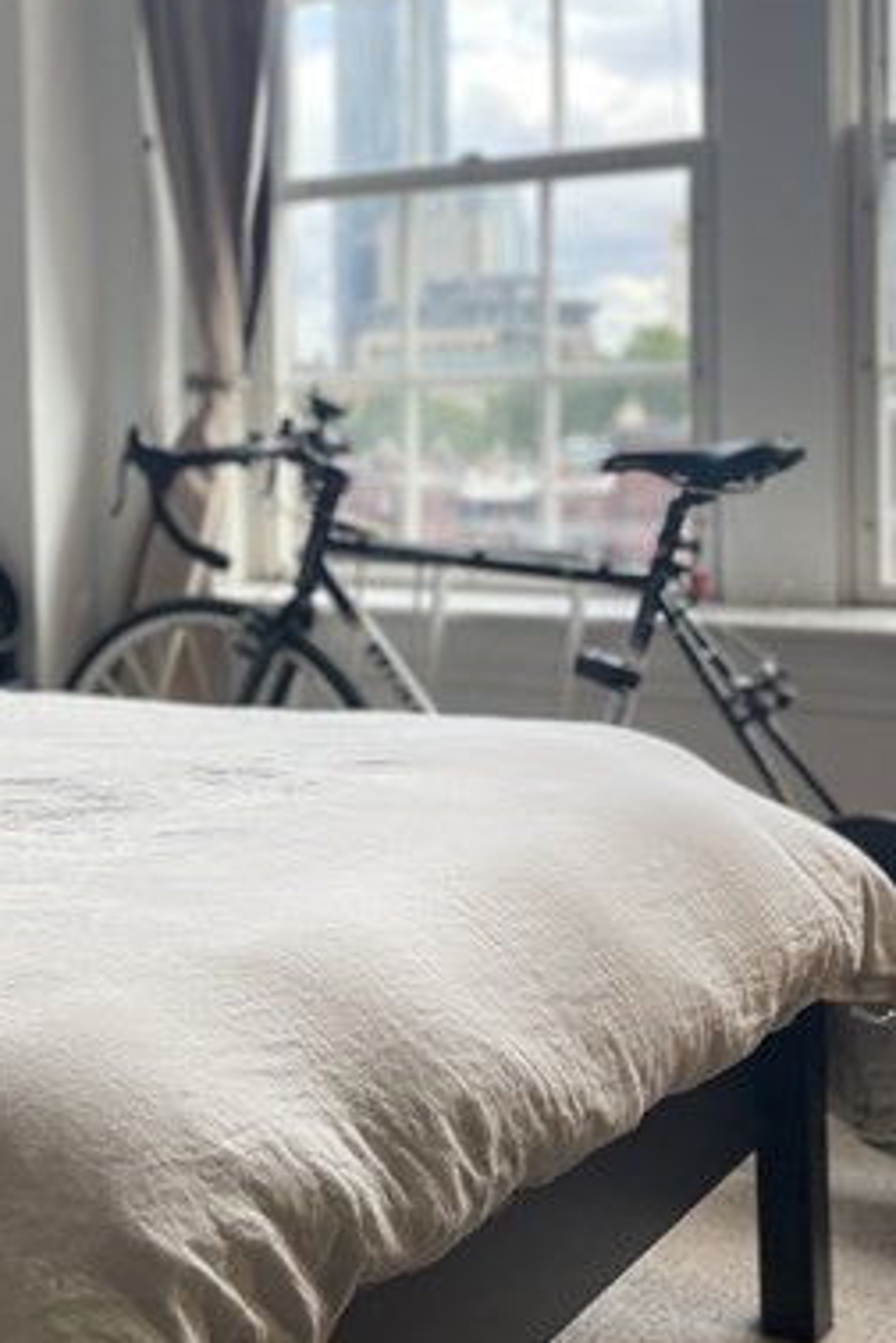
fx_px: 2053
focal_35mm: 55
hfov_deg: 24.0
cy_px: 494
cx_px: 100
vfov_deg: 36.0
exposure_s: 1/299
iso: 40
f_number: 1.6
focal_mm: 4.2
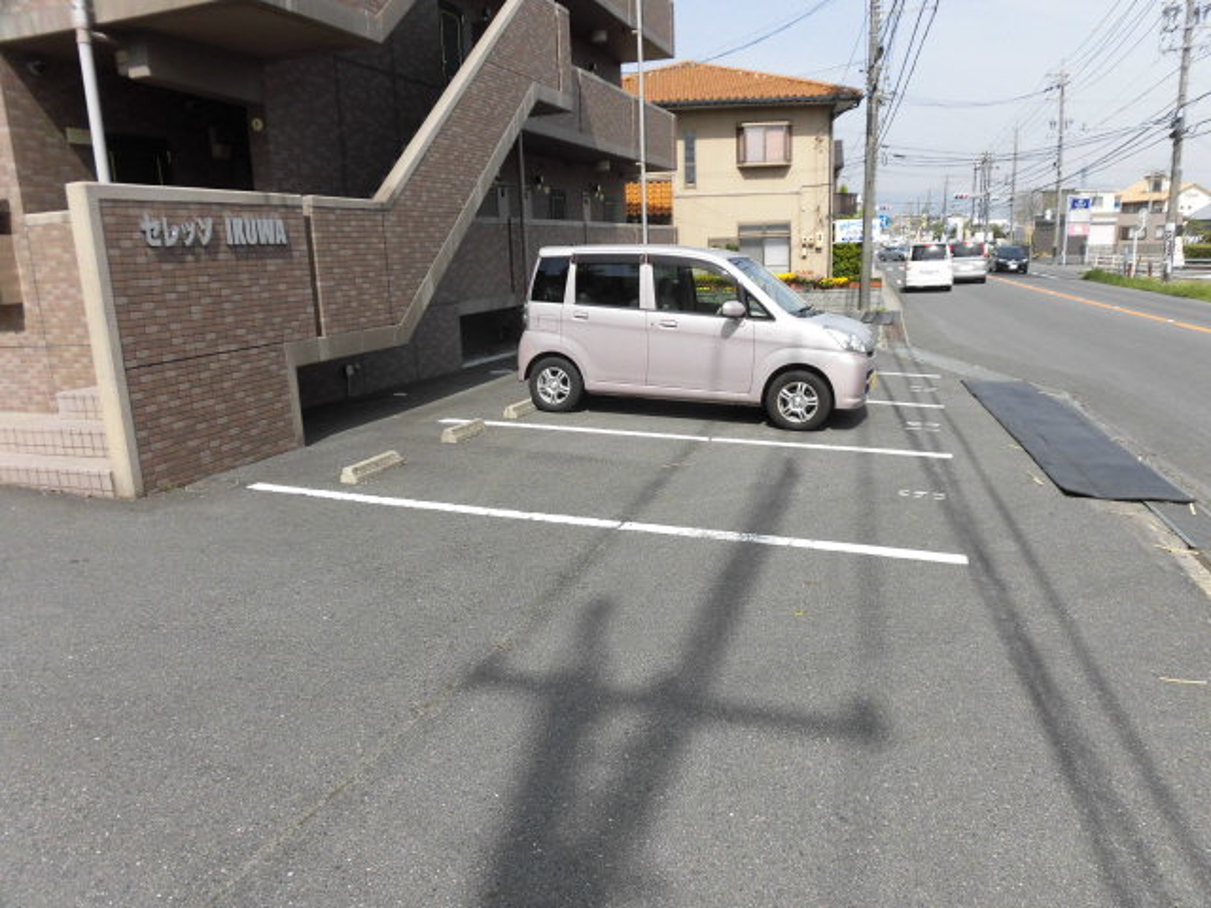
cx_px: 606
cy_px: 454
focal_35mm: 24
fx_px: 840
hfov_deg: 71.6
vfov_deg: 56.8
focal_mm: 4.3
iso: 100
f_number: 7.8
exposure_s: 1/160
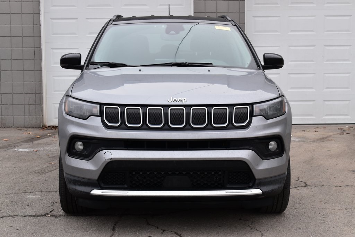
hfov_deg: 29.2
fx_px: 680
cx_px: 178
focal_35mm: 69
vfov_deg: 19.7
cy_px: 118
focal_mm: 46
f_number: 9
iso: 400
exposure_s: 1/160
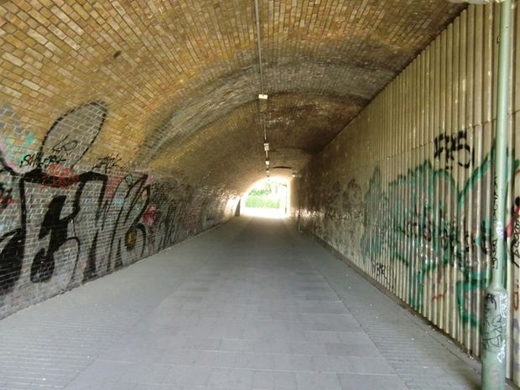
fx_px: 361
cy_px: 195
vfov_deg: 56.8
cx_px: 260
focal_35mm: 24
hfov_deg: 71.6
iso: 640
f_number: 3.2
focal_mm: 4.3
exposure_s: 1/60
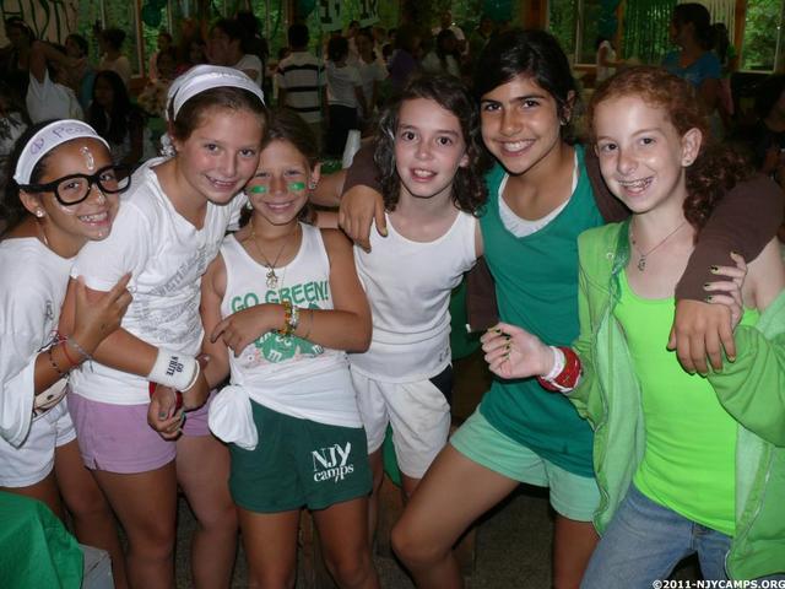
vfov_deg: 40.7
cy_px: 294
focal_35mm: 35
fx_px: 794
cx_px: 392
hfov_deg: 52.6
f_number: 2.8
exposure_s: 1/30
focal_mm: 7.4
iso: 100
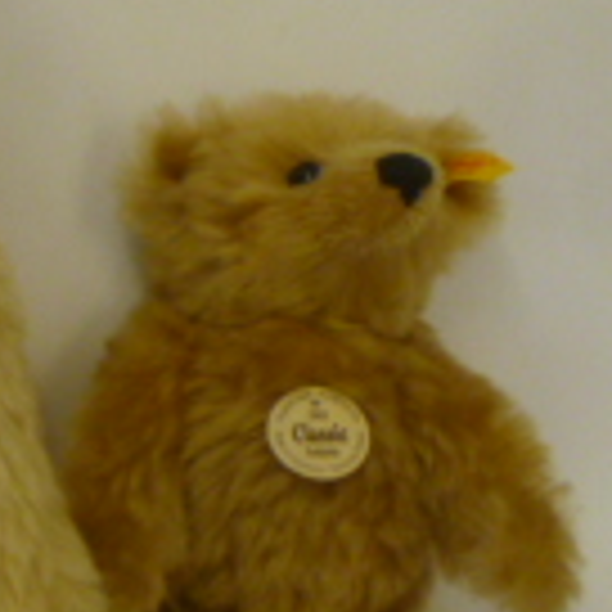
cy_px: 369
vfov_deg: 14.4
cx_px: -783
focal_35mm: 121
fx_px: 2420
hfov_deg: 12.0
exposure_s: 1/30
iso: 160
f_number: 3.3
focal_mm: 5.2
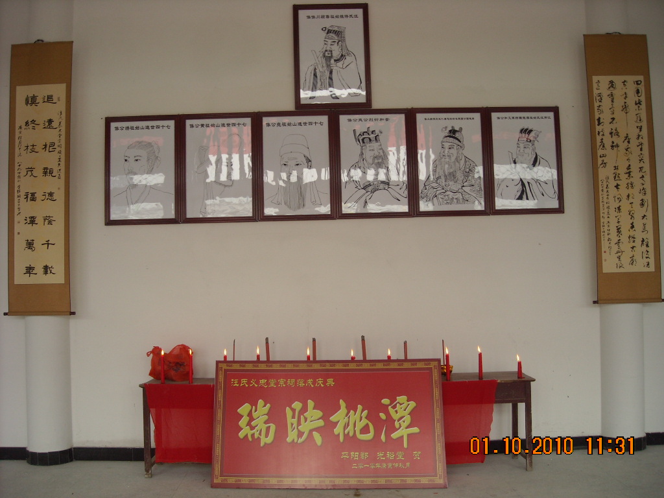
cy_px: 249
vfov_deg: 40.7
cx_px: 332
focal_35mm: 35
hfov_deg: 52.6
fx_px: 671
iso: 84
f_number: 2.8
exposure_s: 1/60
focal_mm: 5.7
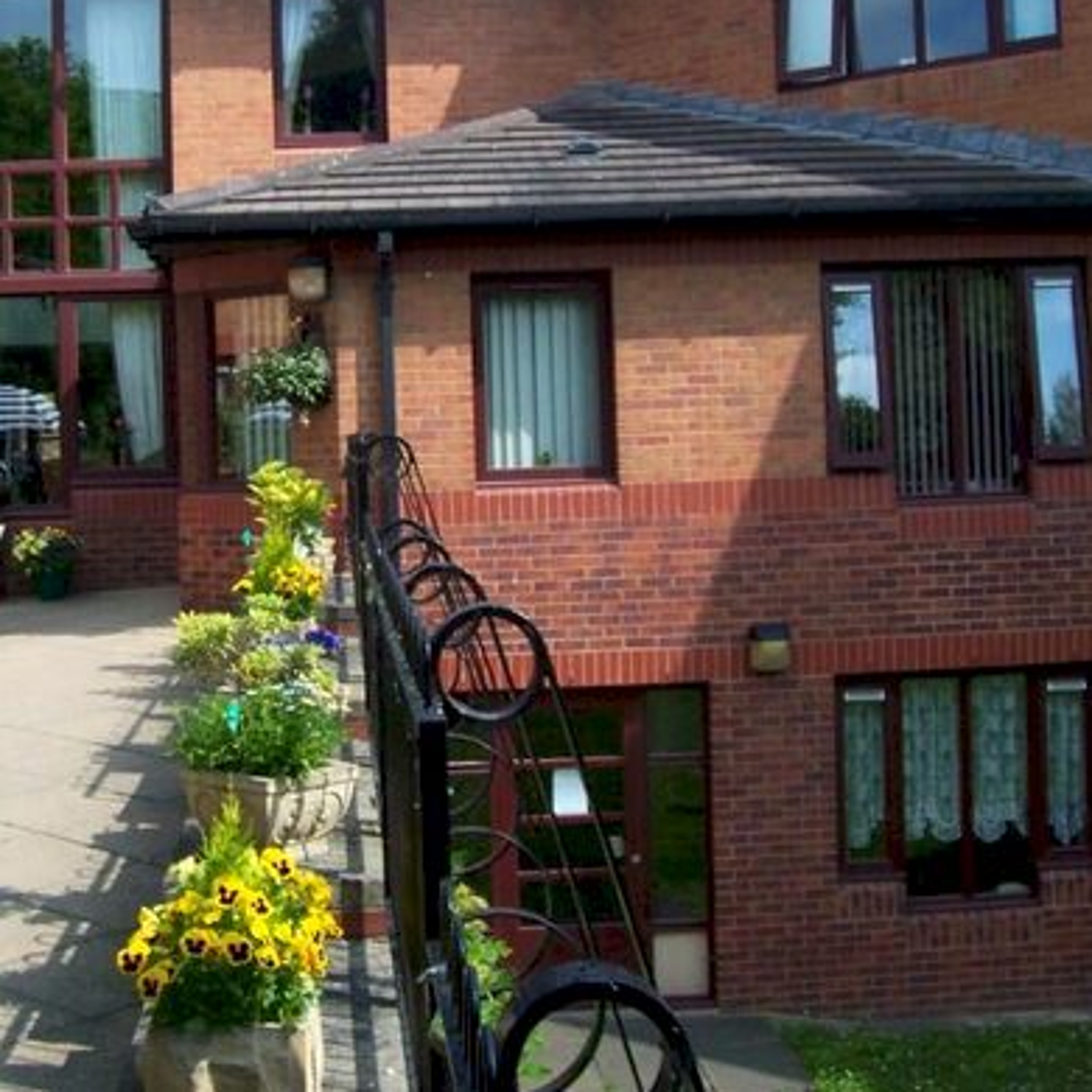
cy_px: 365
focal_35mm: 54
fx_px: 1927
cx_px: 440
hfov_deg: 31.6
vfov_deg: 31.4
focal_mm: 5.6
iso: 80
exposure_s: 1/705
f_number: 2.7
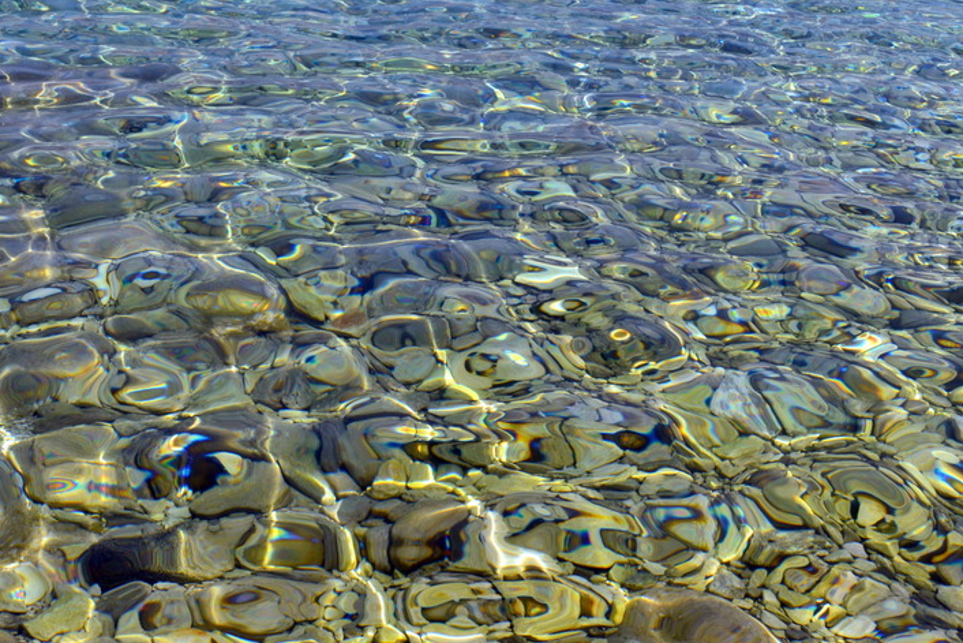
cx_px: 423
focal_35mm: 51
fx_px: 1364
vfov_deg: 26.5
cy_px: 311
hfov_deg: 38.8
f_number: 11
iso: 320
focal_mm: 30
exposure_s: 1/500
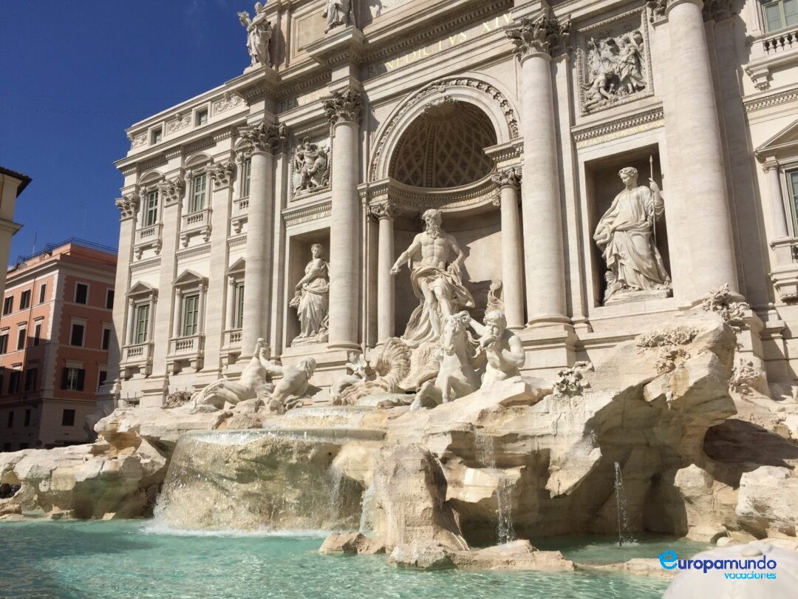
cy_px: 300
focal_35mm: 29
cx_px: 399
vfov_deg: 48.2
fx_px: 669
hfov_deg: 61.7
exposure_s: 1/4950
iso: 32
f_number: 2.2
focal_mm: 4.15
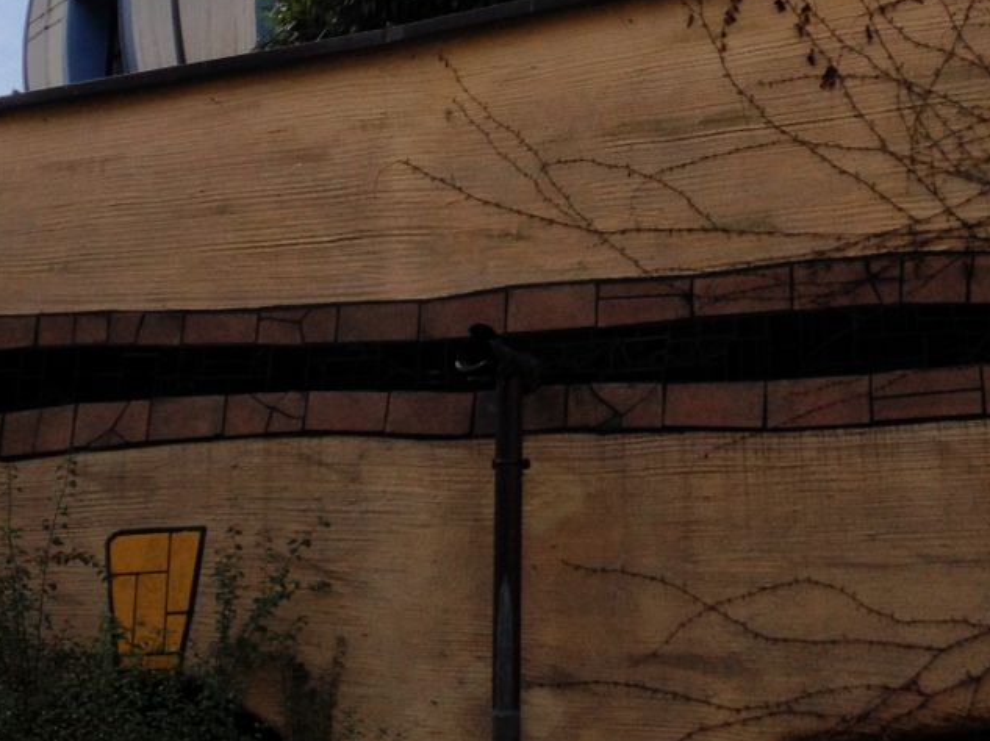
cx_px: 465
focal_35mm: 83
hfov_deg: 23.6
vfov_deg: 17.5
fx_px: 2372
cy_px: 84
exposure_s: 1/1493
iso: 50
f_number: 2.4
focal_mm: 4.28
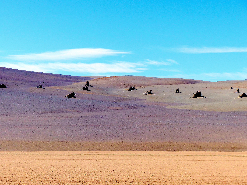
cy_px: 92
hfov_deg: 12.2
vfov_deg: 9.2
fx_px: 1156
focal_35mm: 162
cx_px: 124
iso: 100
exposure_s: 1/1600
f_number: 4
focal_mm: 29.2
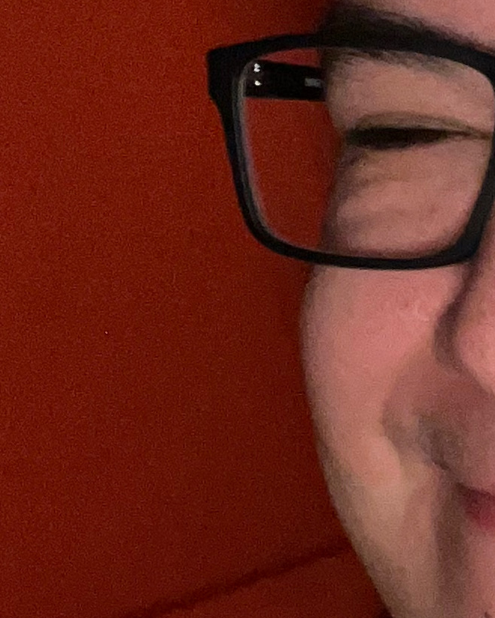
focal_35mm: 110
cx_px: 636
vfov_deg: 17.5
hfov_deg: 13.5
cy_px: 285
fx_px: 2014
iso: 400
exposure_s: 1/19
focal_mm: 2.71
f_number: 2.2
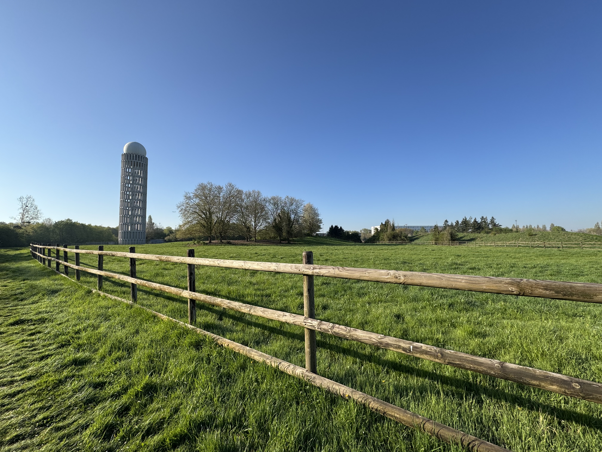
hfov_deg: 102.1
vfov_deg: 85.7
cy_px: 226
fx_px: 243
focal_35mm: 14
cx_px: 301
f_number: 2.2
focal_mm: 2.22
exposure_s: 1/840
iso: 40
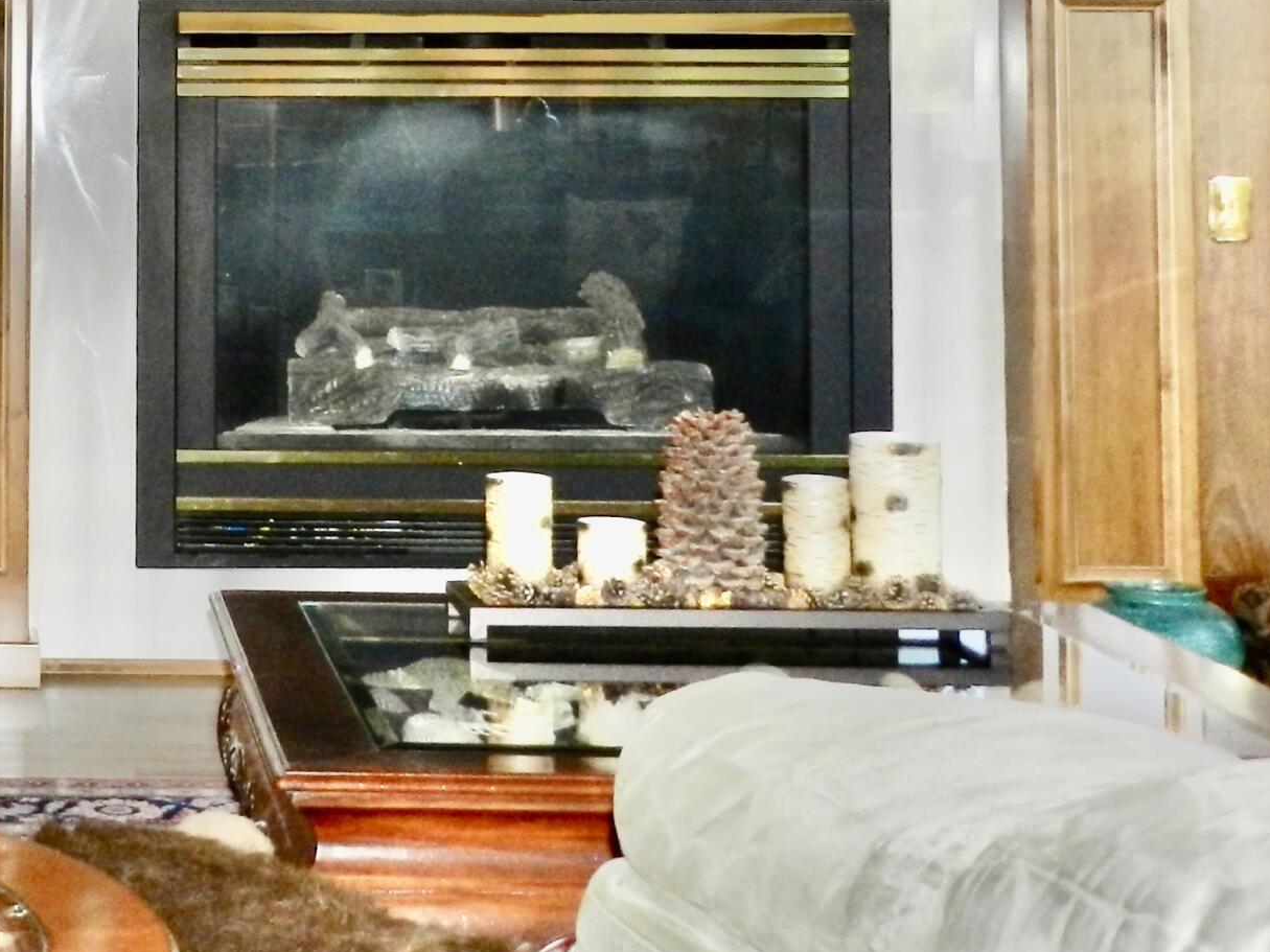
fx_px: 2898
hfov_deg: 23.3
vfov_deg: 18.1
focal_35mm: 79
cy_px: -49
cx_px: -109
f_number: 3.7
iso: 360
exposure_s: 1/30
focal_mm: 5.6
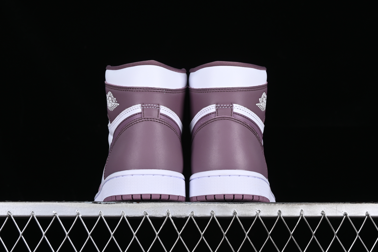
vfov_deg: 18.2
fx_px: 787
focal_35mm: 75
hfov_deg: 27.0
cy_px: 126
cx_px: 189
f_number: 8
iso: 160
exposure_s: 1/80
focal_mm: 50
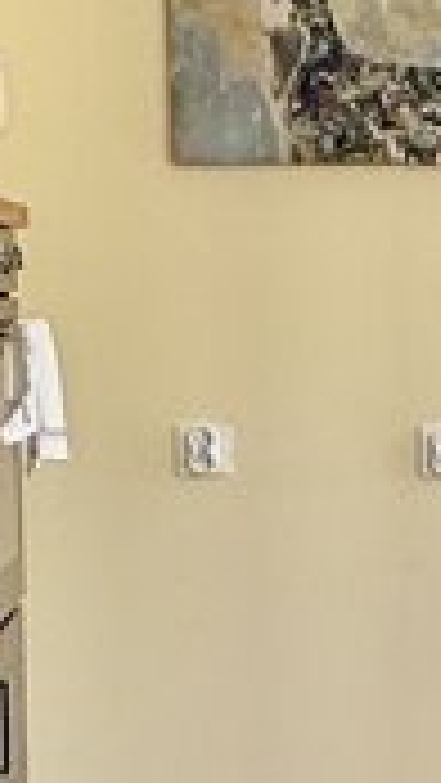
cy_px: 594
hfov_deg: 9.3
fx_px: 2617
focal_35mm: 126
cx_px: 752
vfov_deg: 16.9
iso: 100
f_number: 2.2
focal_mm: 2.22
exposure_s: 1/99
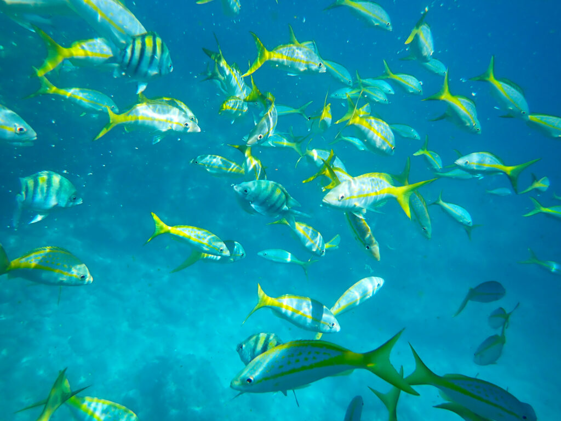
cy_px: 210
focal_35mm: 25
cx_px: 280
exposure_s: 1/1000
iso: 100
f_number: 2
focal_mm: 4.5
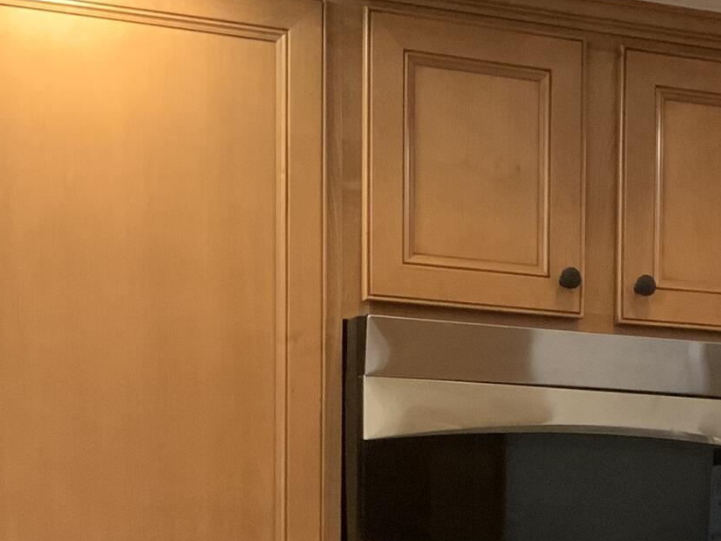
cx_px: 751
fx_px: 2208
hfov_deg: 18.0
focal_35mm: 106
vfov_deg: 13.4
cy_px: 741
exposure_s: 1/40
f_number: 1.8
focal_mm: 3
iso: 250
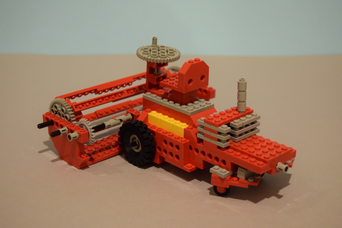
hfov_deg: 29.9
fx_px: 641
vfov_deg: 20.2
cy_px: 114
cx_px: 171
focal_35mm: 68
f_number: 5.3
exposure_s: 1/60
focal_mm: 45
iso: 2800
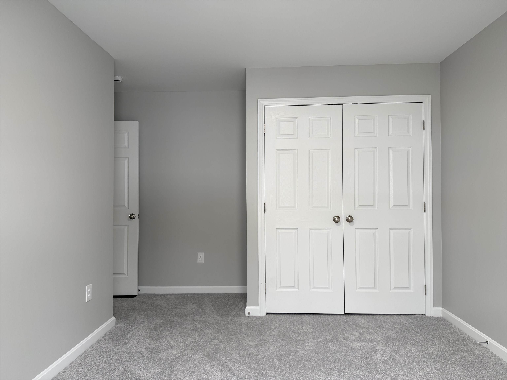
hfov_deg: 71.6
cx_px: 254
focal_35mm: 24
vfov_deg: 56.8
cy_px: 190
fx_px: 352
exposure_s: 1/120
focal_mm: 6.76
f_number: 1.78
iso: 125
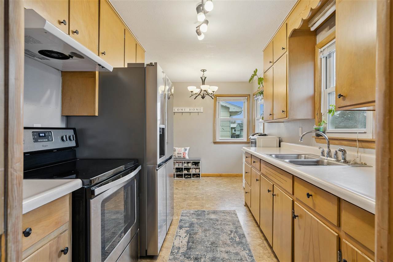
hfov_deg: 90.0
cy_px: 131
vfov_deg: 67.4
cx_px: 196
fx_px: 196
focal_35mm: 18
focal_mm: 18
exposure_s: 1/13
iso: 400
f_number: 8
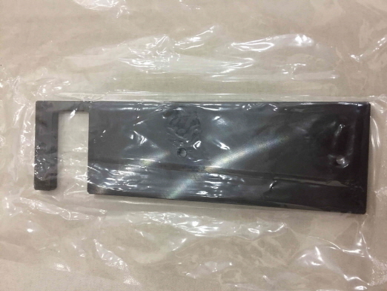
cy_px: 146
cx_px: 194
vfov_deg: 48.3
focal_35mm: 29
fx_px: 324
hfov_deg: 61.6
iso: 125
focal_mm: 4.15
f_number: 2.2
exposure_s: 1/30
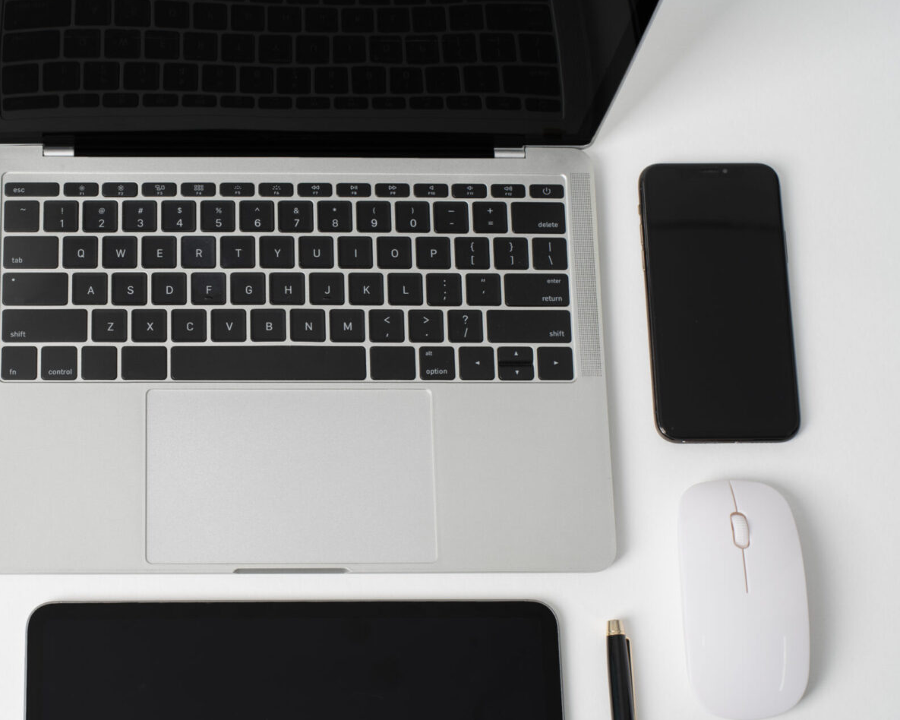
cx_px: 232
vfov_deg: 20.2
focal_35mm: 76
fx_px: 2024
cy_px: 409
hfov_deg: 24.8
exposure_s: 1/100
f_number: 5
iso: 250
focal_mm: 50
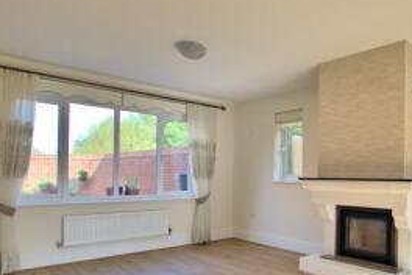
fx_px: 309
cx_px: 318
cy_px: 174
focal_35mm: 27
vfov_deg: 47.4
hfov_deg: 62.7
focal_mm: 10
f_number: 3.5
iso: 100
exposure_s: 1/320
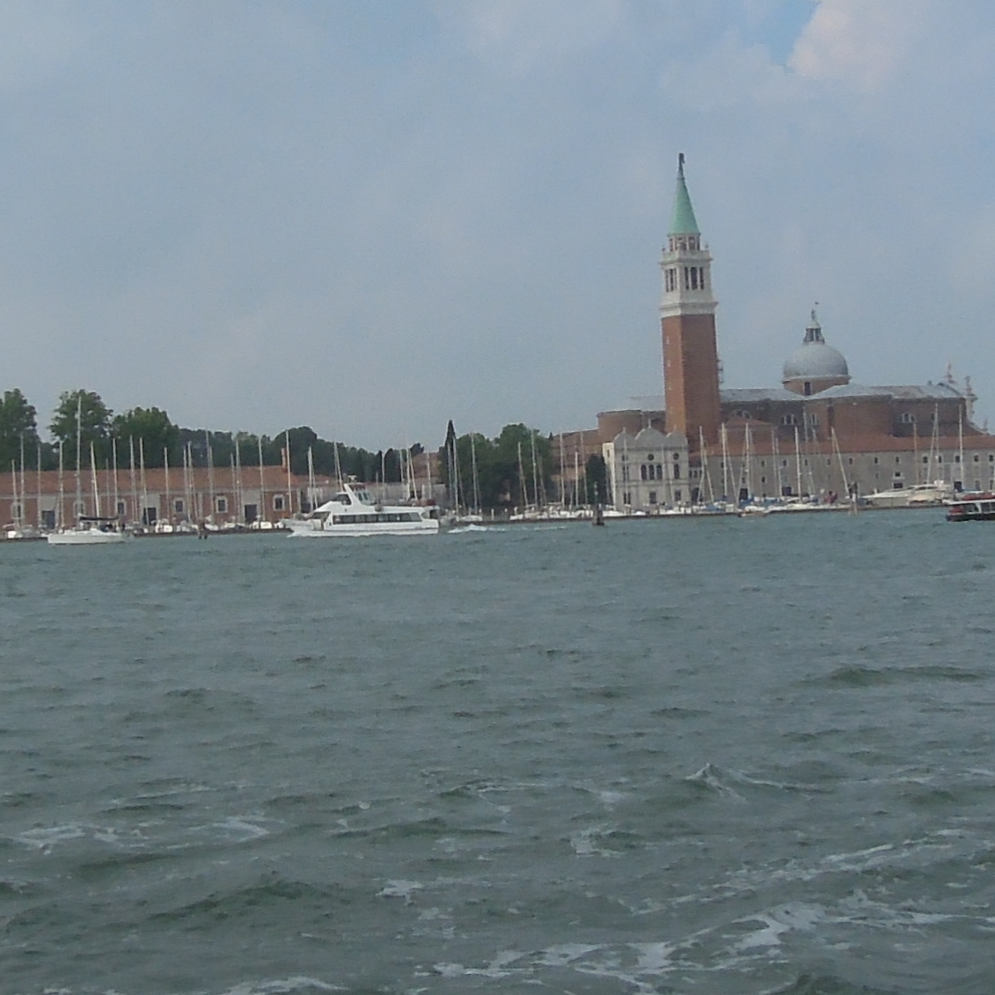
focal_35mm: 75
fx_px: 2439
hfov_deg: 23.0
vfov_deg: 23.0
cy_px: 426
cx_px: 404
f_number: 5.6
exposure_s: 1/1250
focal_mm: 4.3
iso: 160
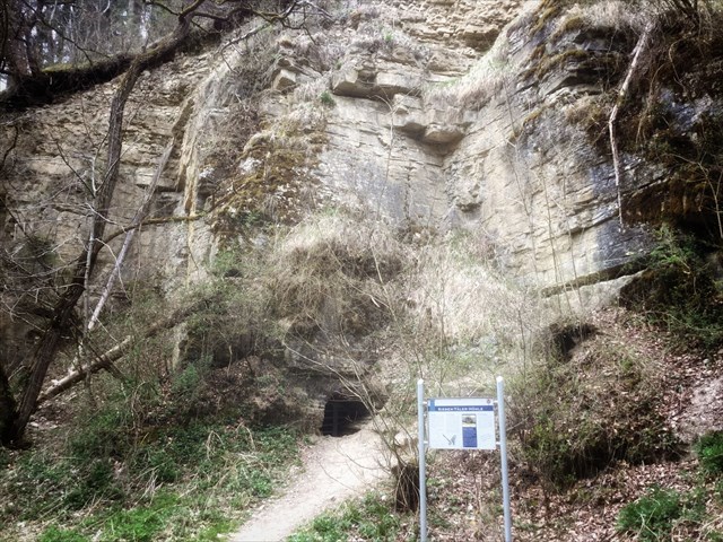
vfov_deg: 45.4
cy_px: 271
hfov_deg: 58.4
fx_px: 647
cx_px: 362
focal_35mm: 31
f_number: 2.4
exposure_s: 1/100
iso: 32
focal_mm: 3.3
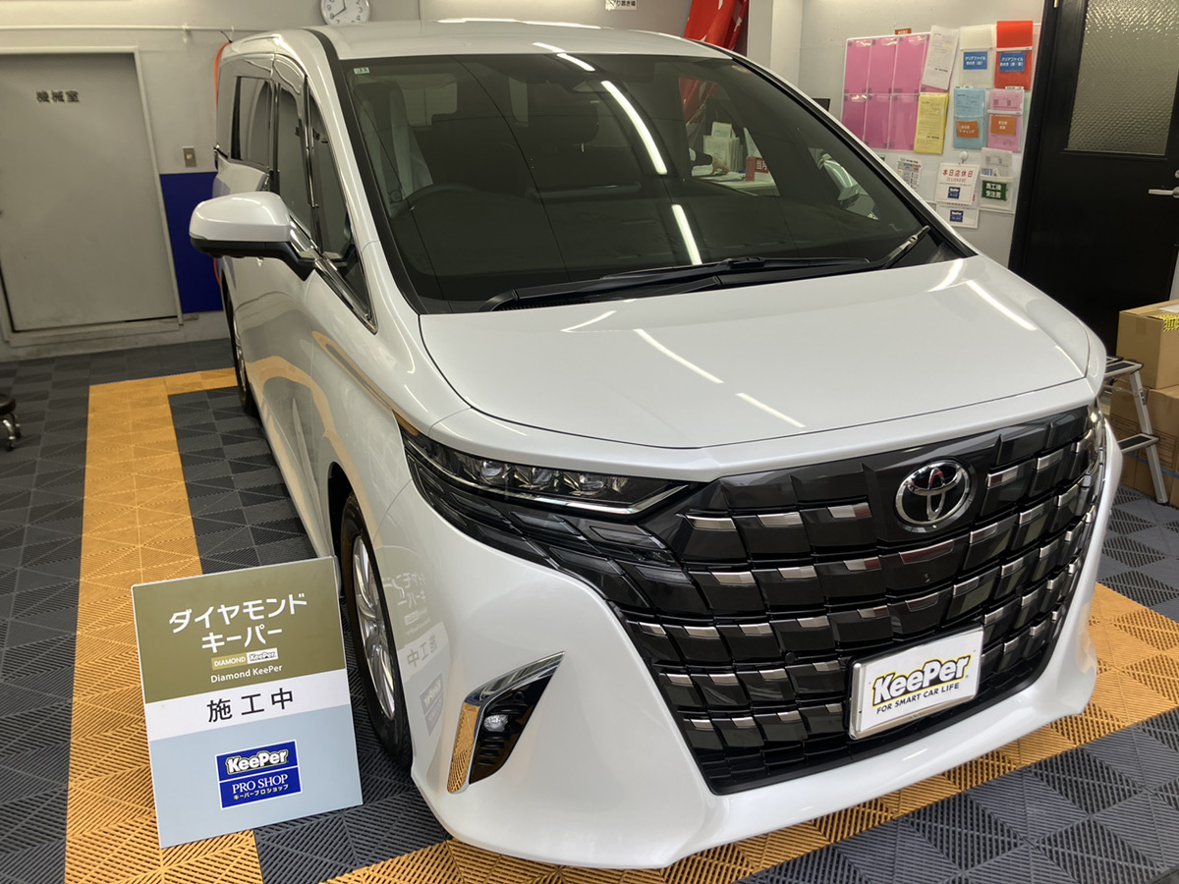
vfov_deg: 49.7
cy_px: 442
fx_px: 954
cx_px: 590
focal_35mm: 28
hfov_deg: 63.4
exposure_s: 1/120
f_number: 1.8
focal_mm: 3.99
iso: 25
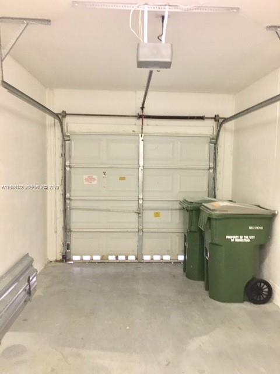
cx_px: 140
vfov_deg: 61.7
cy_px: 187
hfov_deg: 48.2
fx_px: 313
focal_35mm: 29
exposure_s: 1/24
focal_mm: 4.15
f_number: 2.2
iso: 200
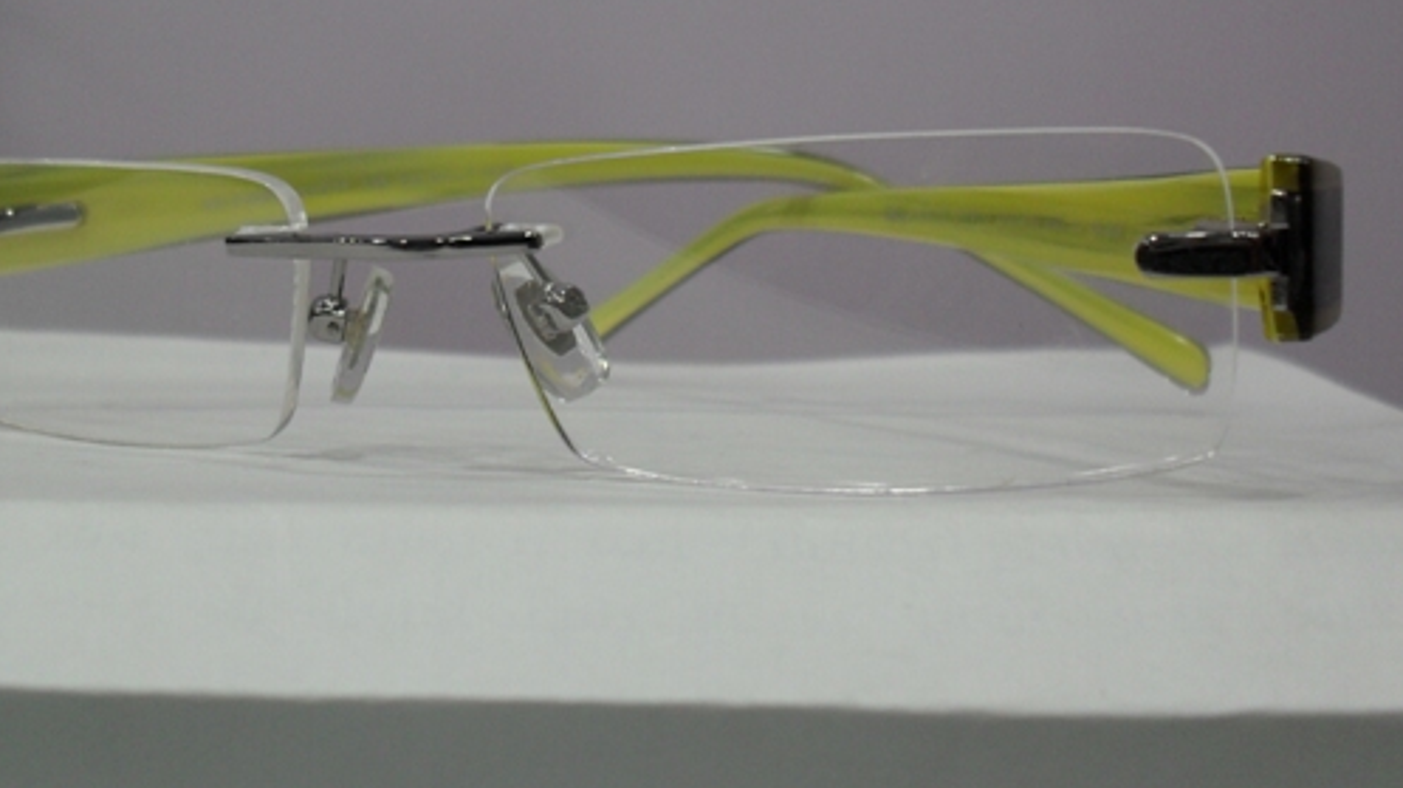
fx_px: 1934
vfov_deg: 23.0
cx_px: 610
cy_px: 322
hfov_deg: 39.8
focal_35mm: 52
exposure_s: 1/45
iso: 80
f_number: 2.8
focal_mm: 6.3
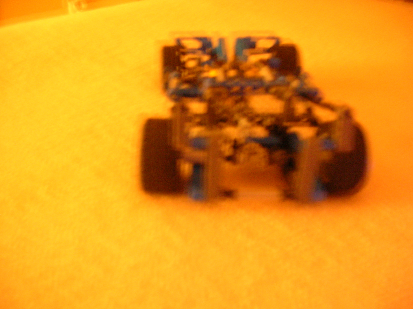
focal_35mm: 35
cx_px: 206
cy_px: 154
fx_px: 417
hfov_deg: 52.7
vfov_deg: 40.6
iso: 200
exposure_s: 1/2.4
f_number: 2.8
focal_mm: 5.8
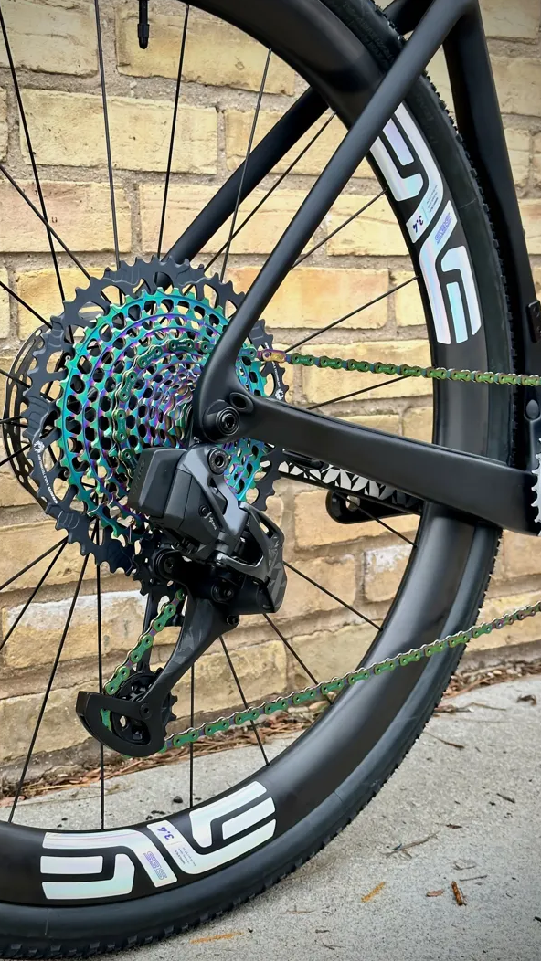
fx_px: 1351
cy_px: 484
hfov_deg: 22.6
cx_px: 215
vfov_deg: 39.2
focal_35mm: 53
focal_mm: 6.86
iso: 80
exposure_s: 1/145
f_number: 1.78
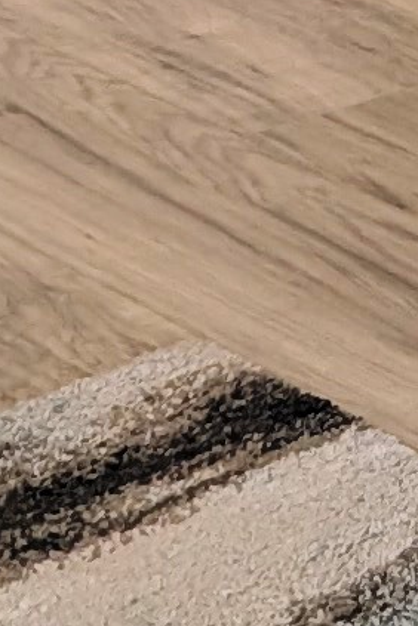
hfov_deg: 4.9
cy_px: -1126
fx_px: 4197
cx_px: 1853
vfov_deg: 7.6
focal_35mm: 241
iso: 23
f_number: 1.68
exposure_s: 1/159
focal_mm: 6.9
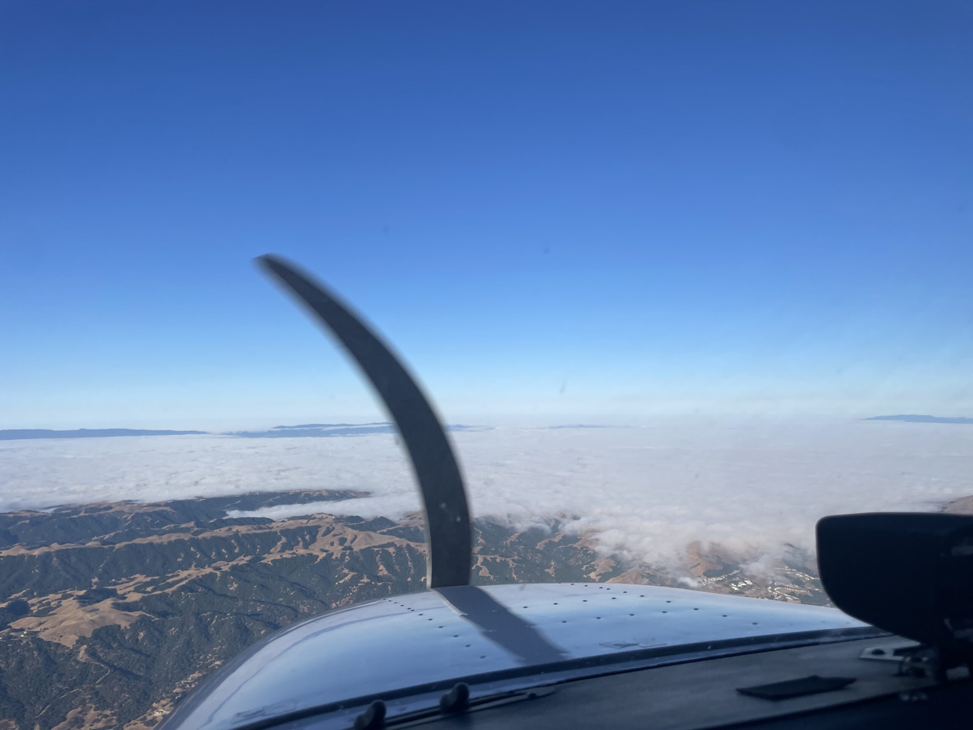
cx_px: 486
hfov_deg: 67.3
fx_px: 731
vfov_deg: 53.1
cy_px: 365
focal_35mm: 26
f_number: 1.6
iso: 32
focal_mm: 4.2
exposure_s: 1/4292
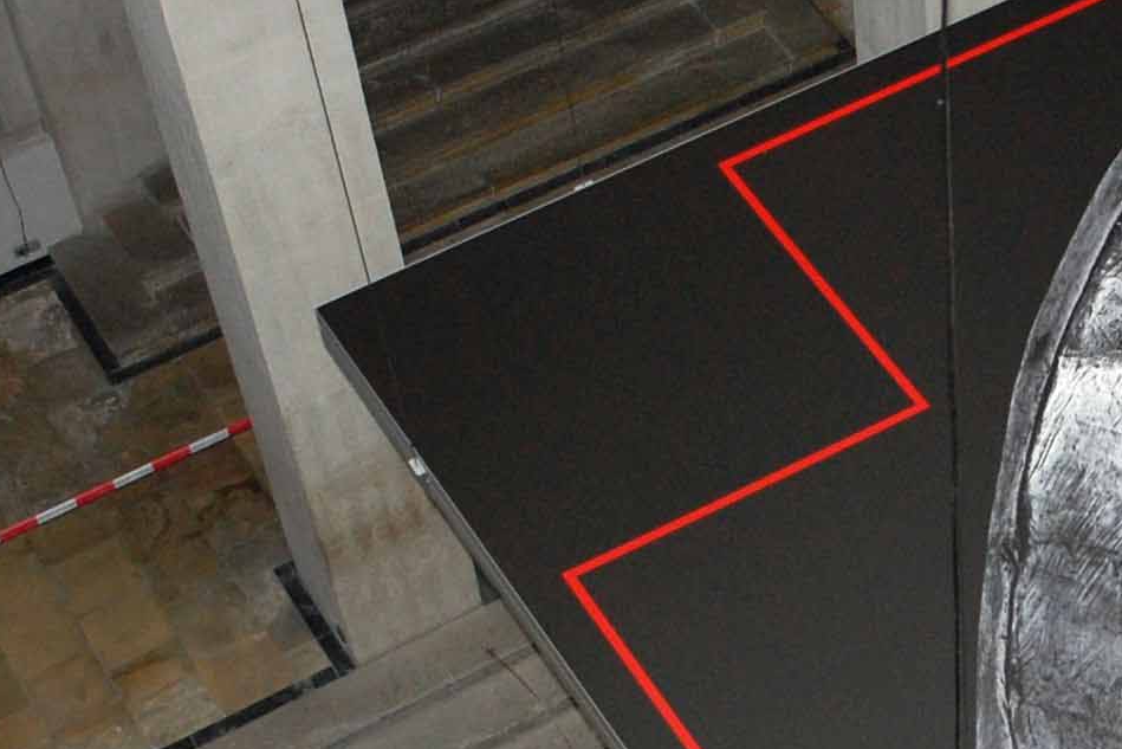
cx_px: 1011
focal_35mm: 95
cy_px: 556
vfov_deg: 14.4
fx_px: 2961
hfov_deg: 21.0
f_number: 3.8
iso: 640
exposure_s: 1/60
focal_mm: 20
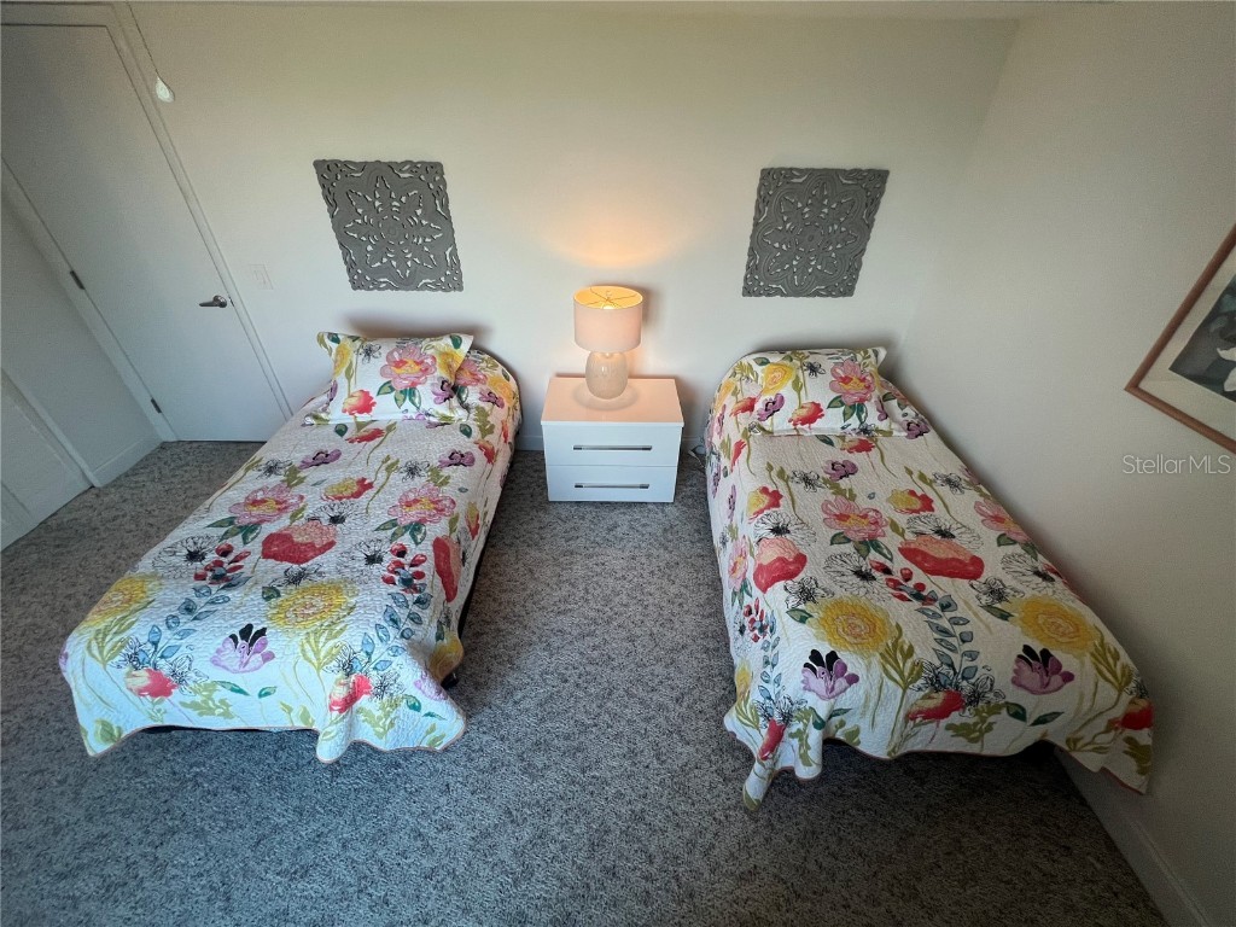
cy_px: 464
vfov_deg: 89.9
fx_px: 464
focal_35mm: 13
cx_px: 618
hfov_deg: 106.2
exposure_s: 1/120
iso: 125
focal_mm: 1.57
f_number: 1.8
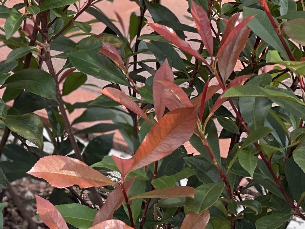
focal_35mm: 162
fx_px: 1428
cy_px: -54
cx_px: -165
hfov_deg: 11.6
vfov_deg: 9.0
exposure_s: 1/203
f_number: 2
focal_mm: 6
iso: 25
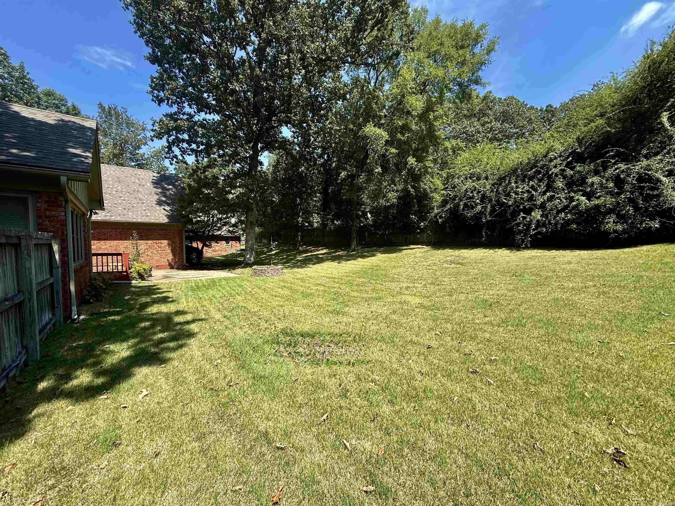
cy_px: 253
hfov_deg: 102.1
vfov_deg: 85.7
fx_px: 273
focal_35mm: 14
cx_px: 338
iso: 50
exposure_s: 1/809
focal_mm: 2.22
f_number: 2.2
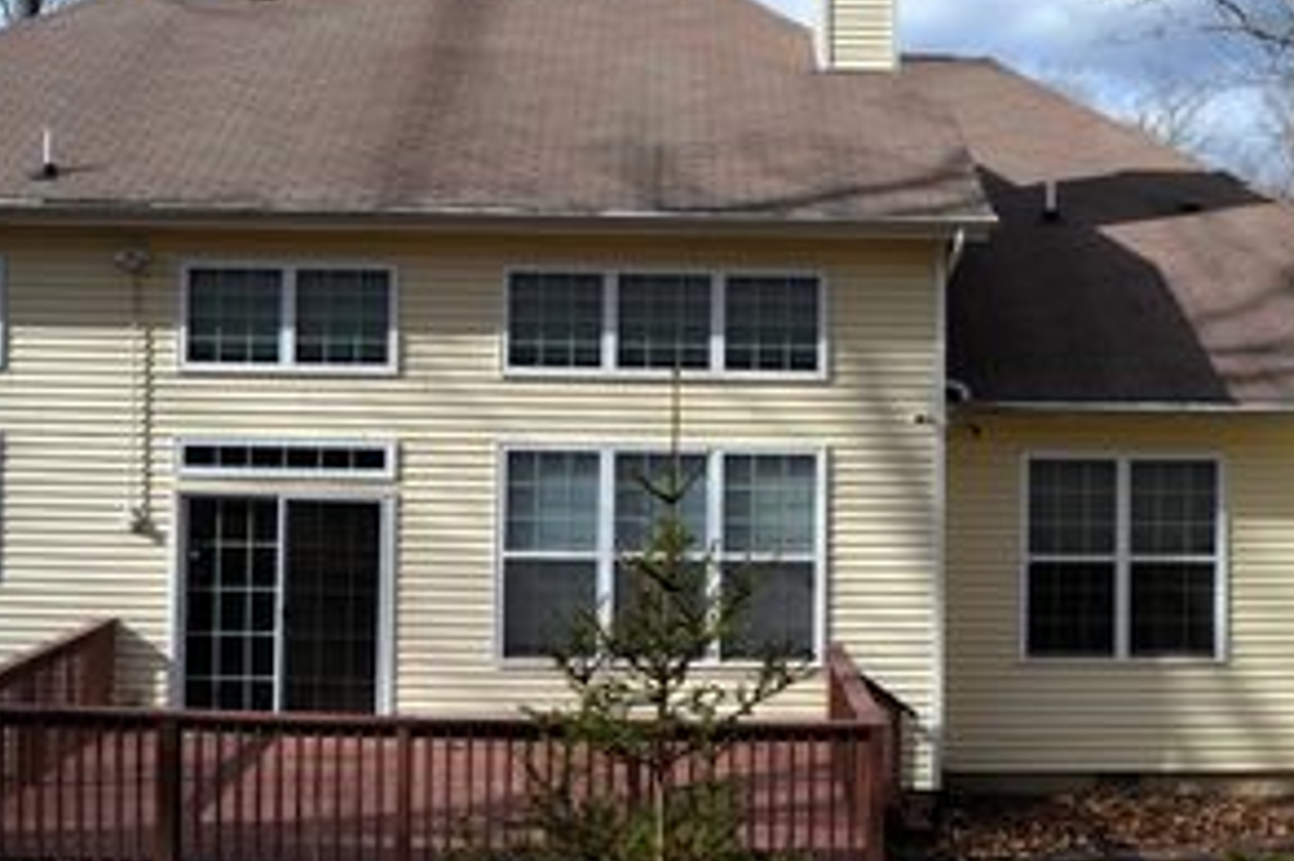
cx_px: 689
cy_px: 243
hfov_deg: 42.7
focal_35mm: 46
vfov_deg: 28.9
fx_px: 1652
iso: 100
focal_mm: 18
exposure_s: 1/400
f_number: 7.1
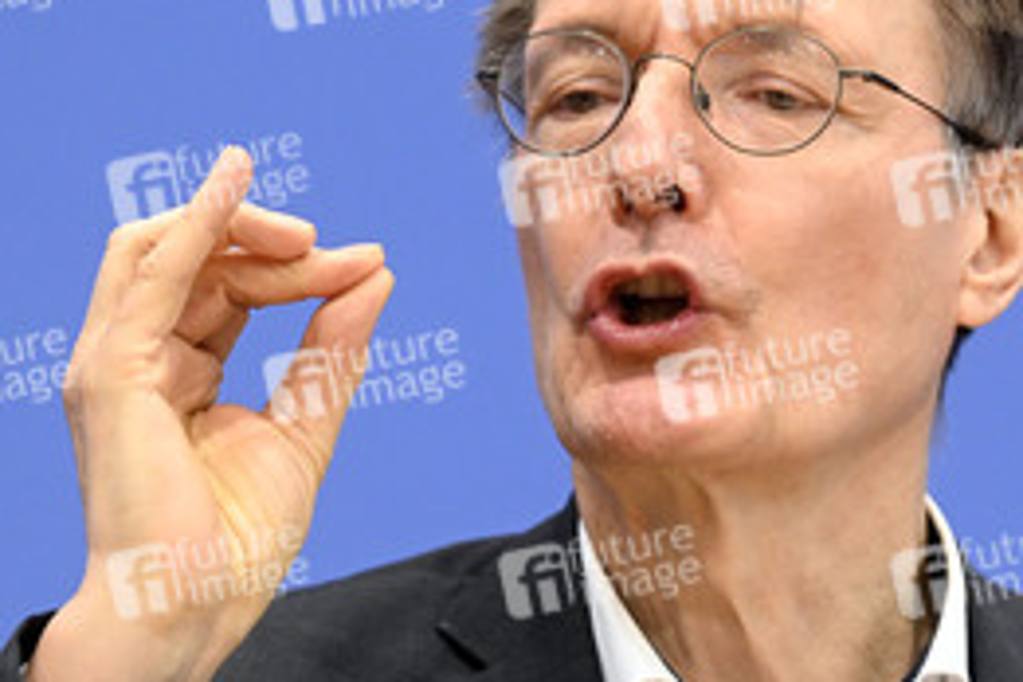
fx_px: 8581
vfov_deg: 4.6
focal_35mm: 302
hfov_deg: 6.8
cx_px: 653
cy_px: 278
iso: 5000
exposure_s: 1/500
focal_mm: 175
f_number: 5.6
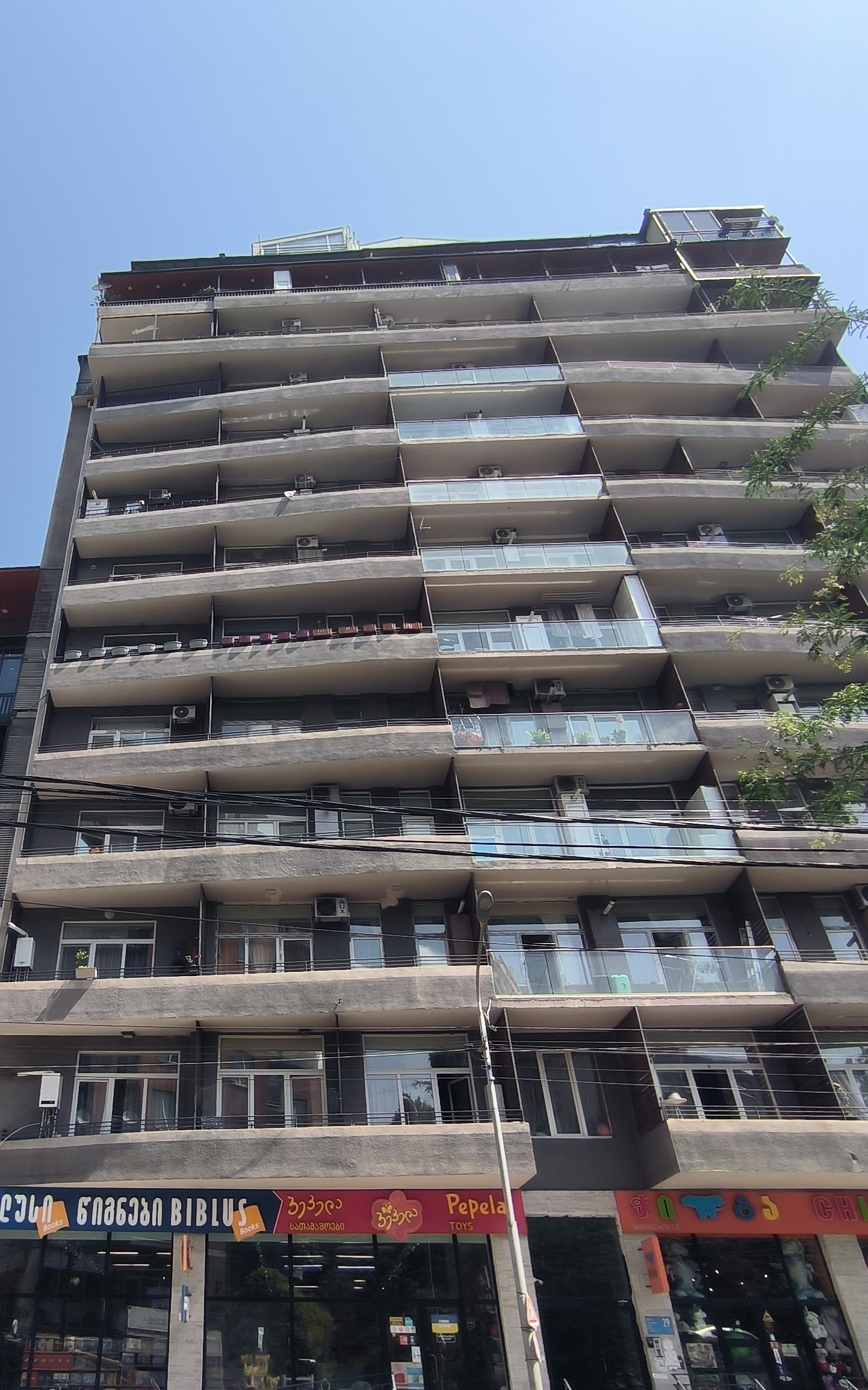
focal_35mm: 24
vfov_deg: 74.8
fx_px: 908
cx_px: 207
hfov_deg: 48.9
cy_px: 723
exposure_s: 1/926
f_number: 2.2
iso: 51
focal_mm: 1.65
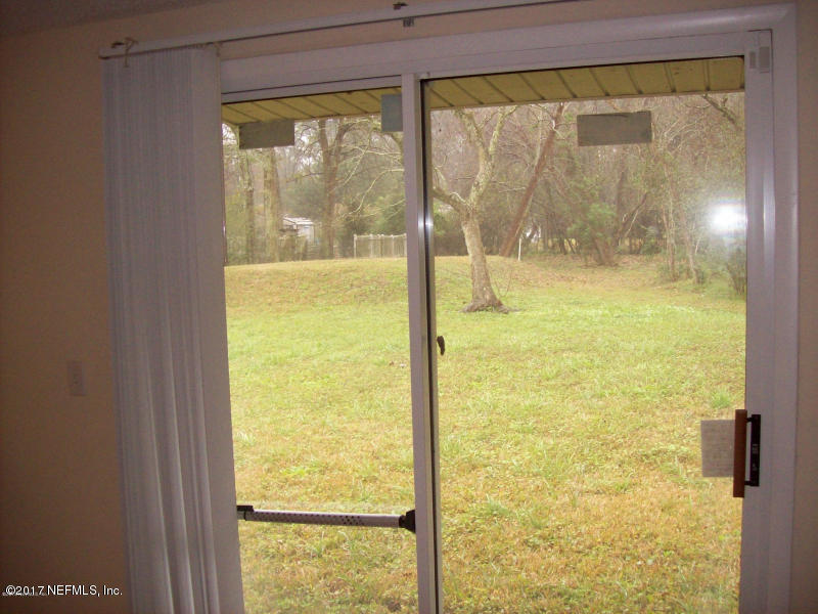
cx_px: 409
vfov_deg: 39.7
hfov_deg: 51.4
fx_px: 851
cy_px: 307
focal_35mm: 36
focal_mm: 6
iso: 200
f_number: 2.7
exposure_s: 1/123
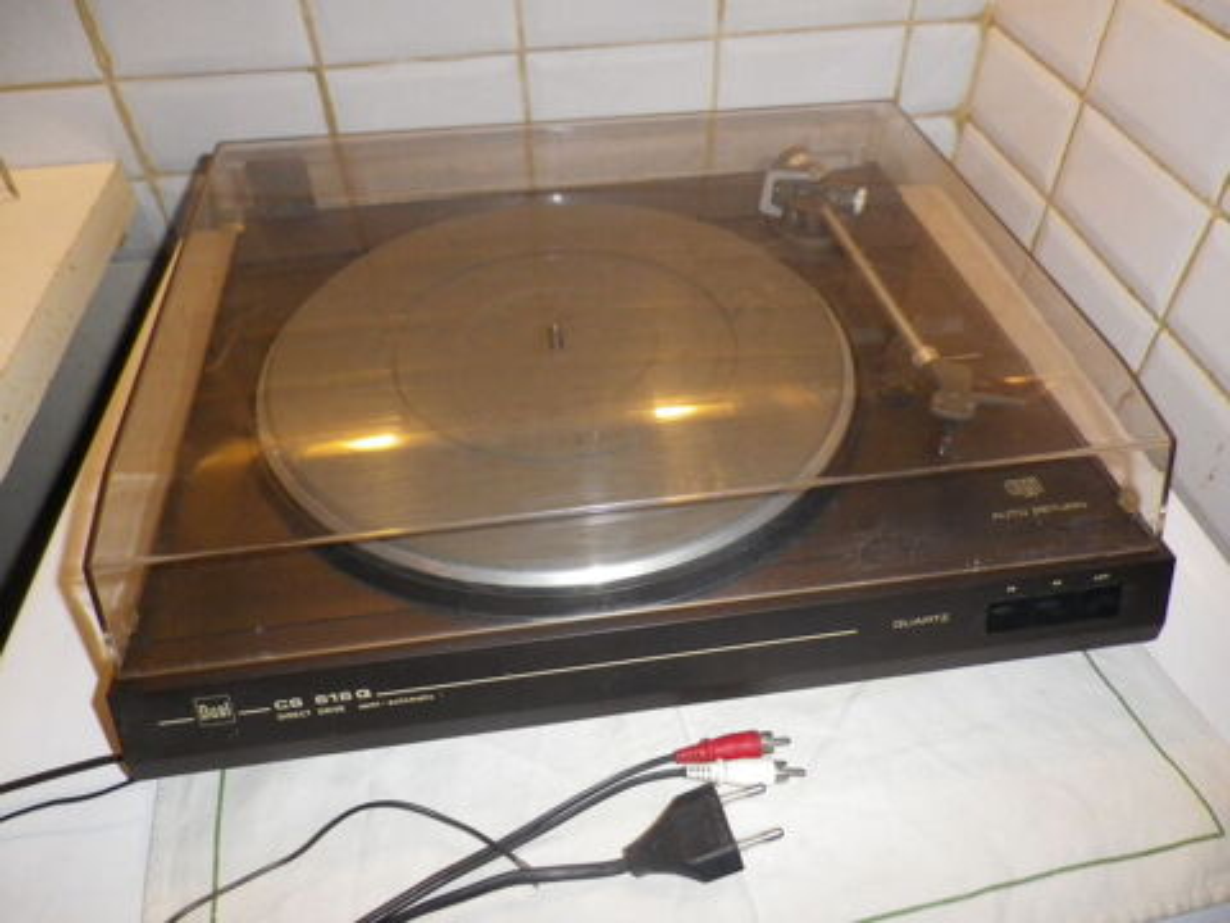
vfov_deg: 54.9
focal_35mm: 25
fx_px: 888
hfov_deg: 69.4
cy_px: 462
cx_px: 615
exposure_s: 1/50
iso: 400
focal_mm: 4.5
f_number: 3.5
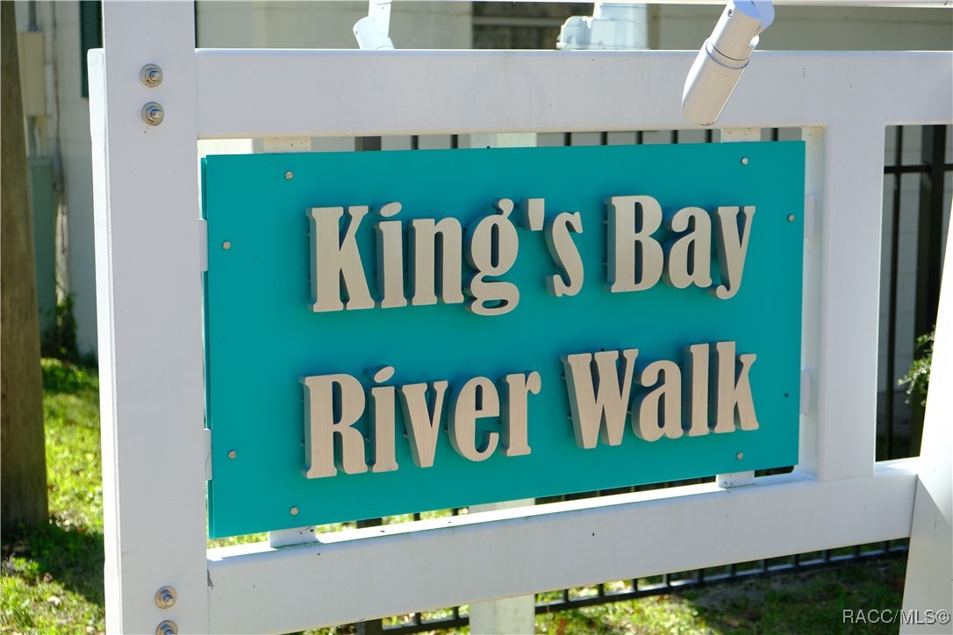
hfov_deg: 31.4
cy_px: 318
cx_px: 476
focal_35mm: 64
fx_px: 1694
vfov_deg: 21.2
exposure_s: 1/210
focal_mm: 42.5
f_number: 4
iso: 200
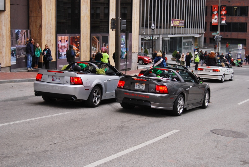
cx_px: 124
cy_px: 84
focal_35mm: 60
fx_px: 416
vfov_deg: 22.7
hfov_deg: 33.4
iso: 200
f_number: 5.6
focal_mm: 40
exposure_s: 1/125
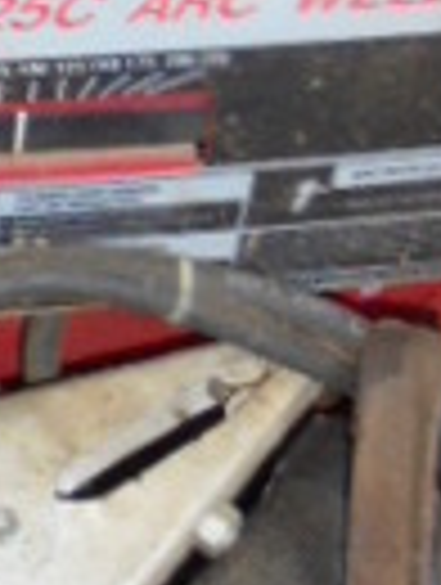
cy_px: -256
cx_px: -101
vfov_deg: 15.8
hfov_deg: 12.5
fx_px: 1964
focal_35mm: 116
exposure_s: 1/30
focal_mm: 4.6
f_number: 3.5
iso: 200
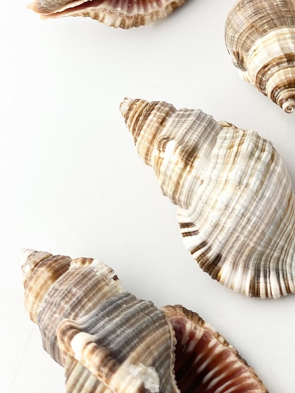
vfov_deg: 29.2
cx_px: 364
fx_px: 749
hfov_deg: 20.6
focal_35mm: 66
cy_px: 127
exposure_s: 1/208
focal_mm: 4.25
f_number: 1.8
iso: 32
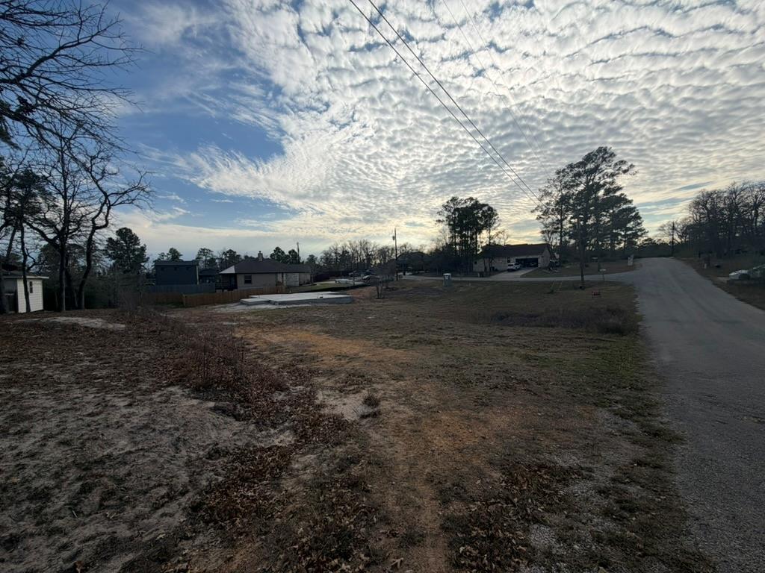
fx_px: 309
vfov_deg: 85.7
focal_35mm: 14
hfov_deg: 102.1
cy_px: 286
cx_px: 382
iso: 20
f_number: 2.2
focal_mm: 2.22
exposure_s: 1/1312
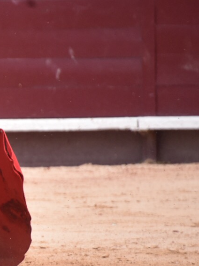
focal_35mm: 826
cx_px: -150
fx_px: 6336
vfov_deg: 2.4
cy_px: 126
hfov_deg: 1.8
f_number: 5.6
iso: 1250
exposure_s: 1/1000
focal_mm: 300
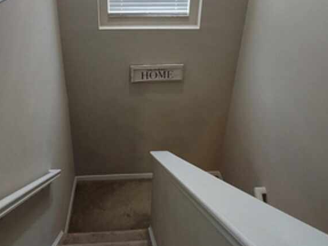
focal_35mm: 29
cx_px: 143
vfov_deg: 46.5
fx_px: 275
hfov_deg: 61.5
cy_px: 62
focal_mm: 1.74
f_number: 2.2
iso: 200
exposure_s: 1/60
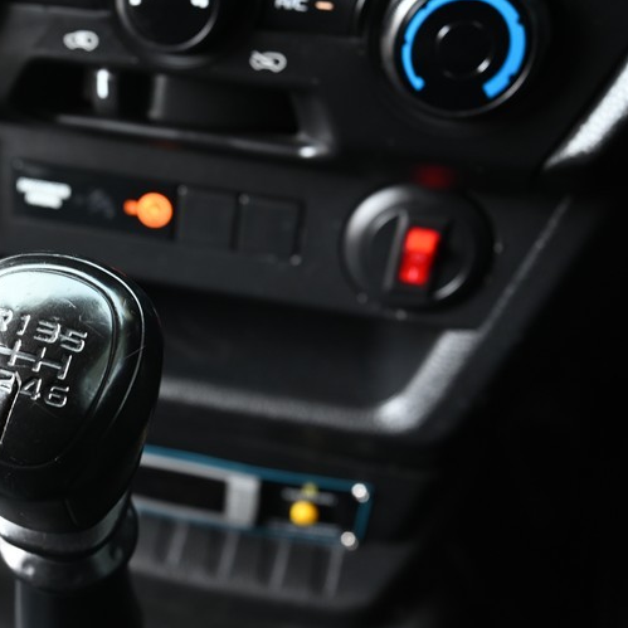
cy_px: 456
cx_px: 34
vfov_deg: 28.3
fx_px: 1232
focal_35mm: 60
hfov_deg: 27.3
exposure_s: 1/40
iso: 1000
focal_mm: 32
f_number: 6.3
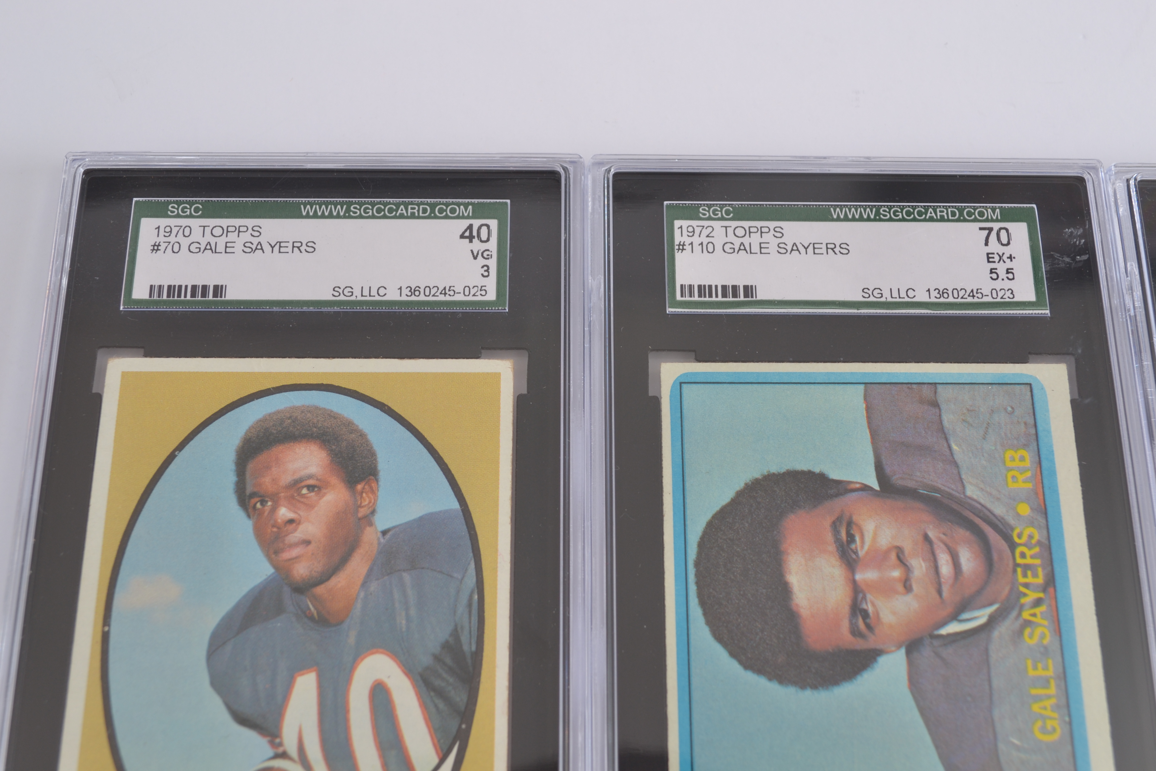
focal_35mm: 48
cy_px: 386
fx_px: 1541
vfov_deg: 28.1
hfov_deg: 41.1
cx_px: 578
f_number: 7.1
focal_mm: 32
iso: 200
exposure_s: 1/160
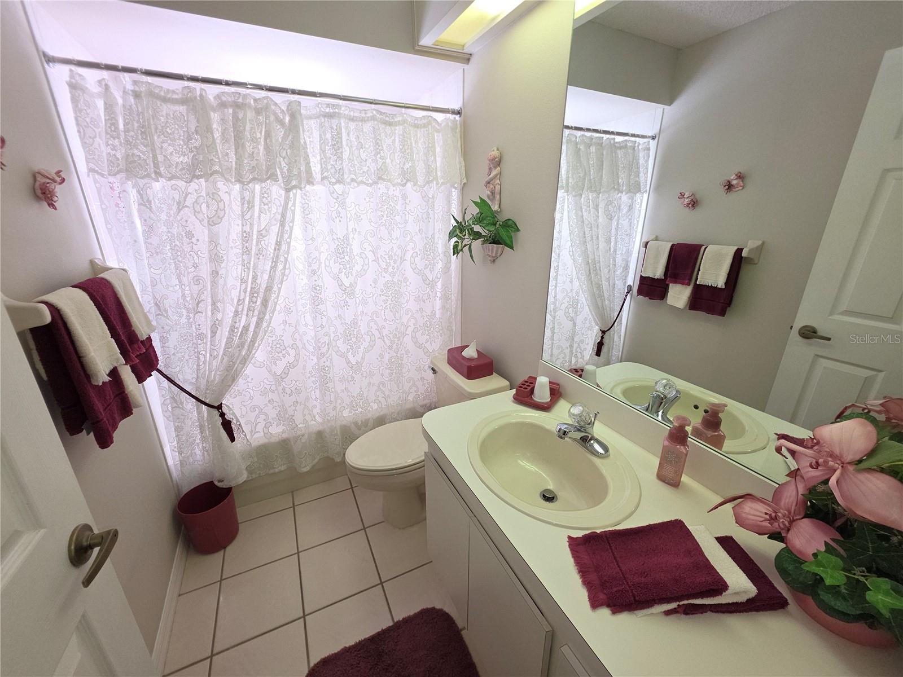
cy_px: 338
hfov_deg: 106.2
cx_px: 452
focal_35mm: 13
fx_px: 339
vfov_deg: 89.9
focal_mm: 2.2
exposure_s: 1/60
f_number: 1.9
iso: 50
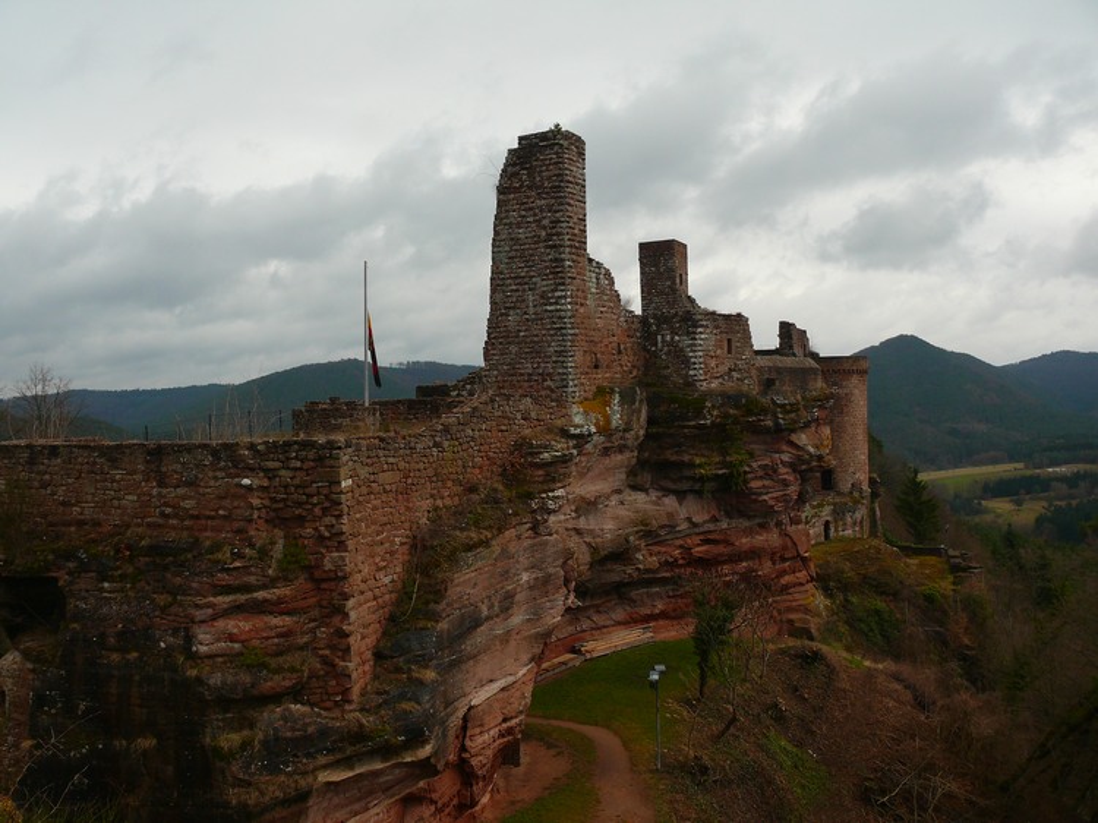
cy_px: 412
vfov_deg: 40.7
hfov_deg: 52.6
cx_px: 549
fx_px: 1110
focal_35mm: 35
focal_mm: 7.4
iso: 100
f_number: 4
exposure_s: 1/200
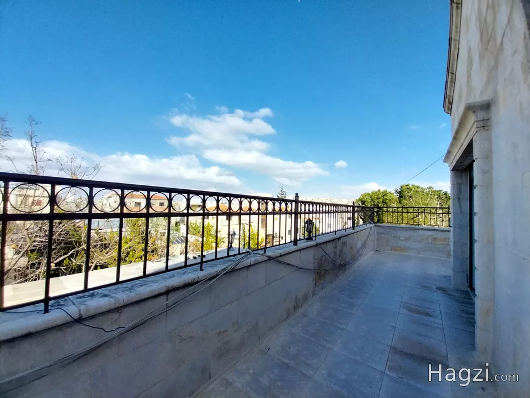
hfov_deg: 106.2
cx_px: 265
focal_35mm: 13
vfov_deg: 89.9
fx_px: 199
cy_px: 199
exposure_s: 1/552
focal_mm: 1.3
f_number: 2.2
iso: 64
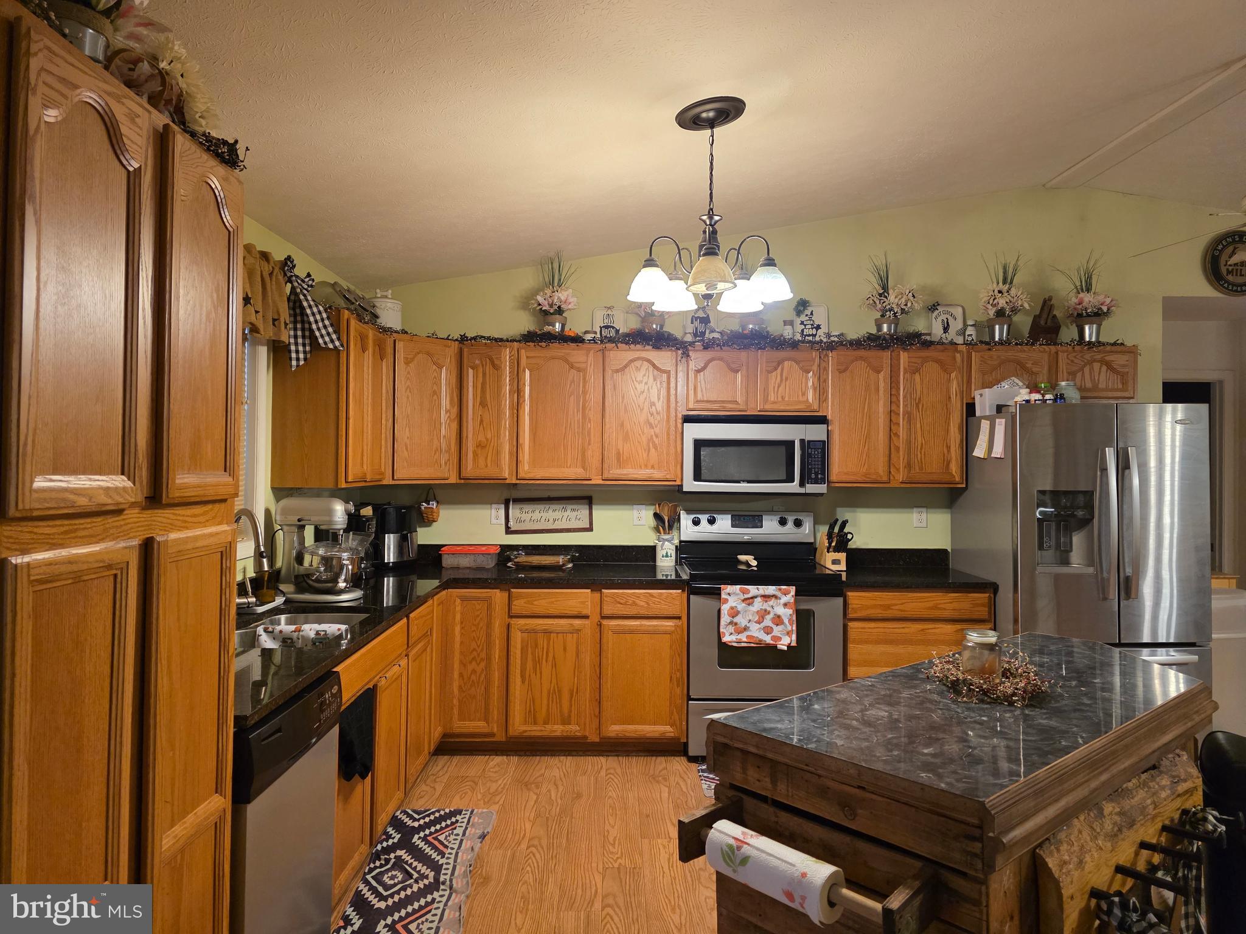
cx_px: 623
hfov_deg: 73.9
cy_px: 467
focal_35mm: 23
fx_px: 828
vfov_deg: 58.9
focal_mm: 6.3
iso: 500
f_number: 1.7
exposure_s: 1/120
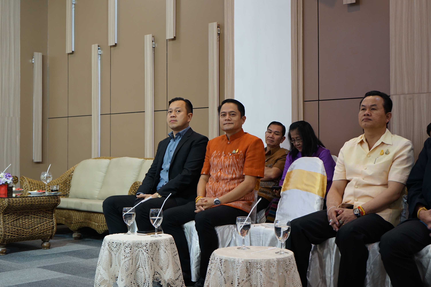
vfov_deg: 26.4
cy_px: 144
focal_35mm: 51
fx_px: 610
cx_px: 216
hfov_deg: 38.9
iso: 800
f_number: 4.5
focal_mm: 51
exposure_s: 1/25
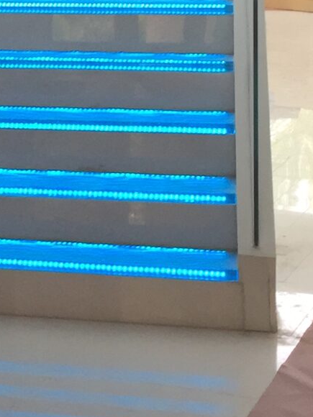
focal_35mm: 128
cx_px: -217
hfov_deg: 11.0
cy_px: -39
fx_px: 1543
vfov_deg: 15.0
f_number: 2.2
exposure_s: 1/60
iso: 32
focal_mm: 4.15
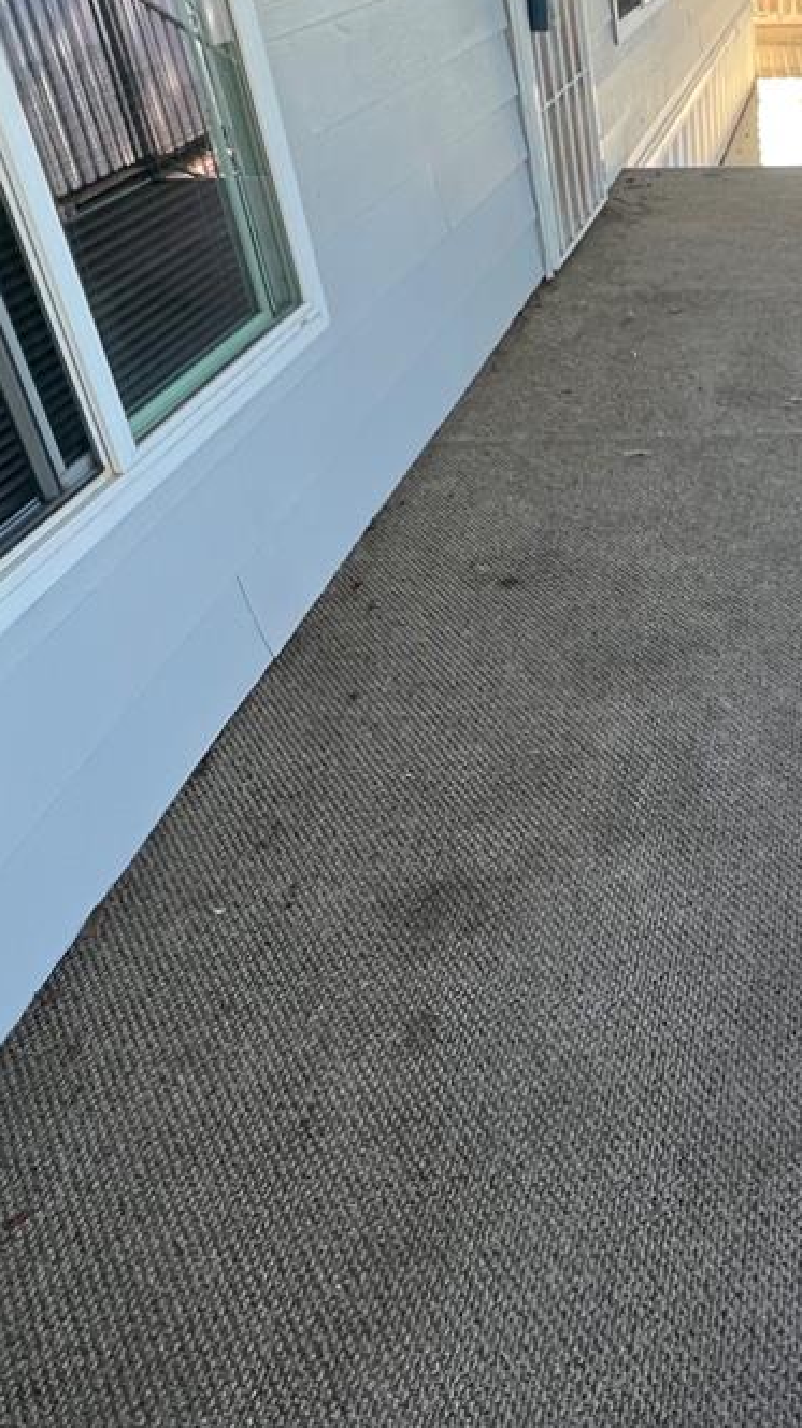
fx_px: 1211
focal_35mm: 32
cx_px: 859
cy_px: 589
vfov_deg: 60.6
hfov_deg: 32.7
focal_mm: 1.57
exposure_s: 1/120
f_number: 1.8
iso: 50
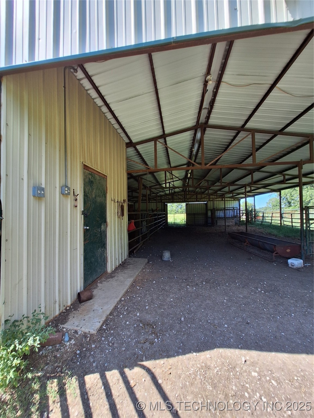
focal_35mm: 13
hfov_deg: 89.9
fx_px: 157
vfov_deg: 106.2
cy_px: 209
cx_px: 157
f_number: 2.2
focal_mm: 1.74
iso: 40
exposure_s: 1/335
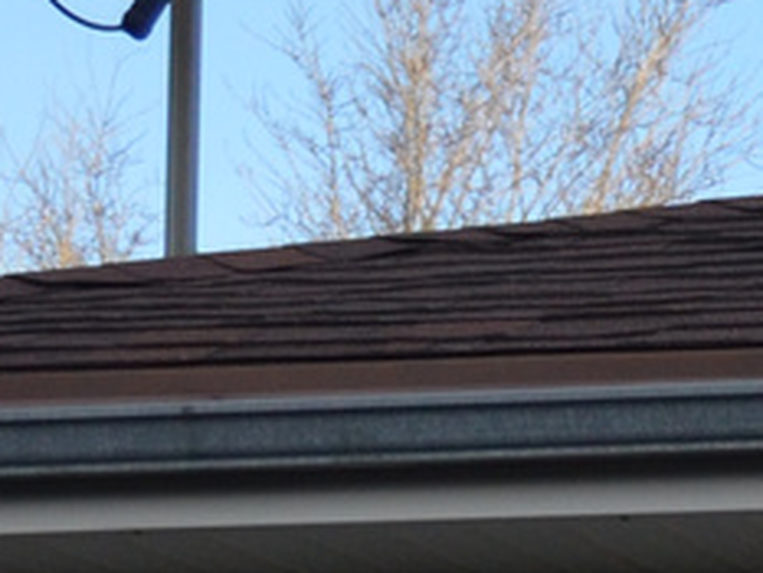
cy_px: 1205
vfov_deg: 4.8
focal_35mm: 303
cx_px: 1863
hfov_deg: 6.2
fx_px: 6682
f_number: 4.5
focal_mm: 24
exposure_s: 1/1250
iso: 400
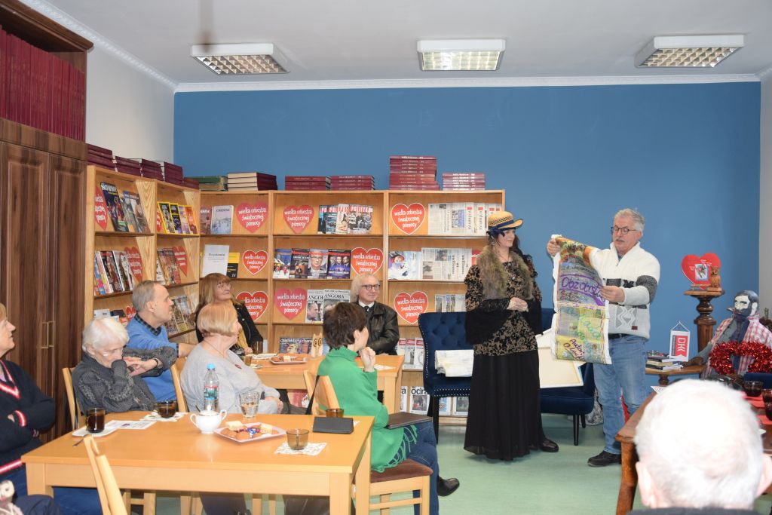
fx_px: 772
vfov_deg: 36.9
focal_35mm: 36
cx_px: 386
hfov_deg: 53.1
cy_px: 258
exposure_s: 1/80
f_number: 4.5
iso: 800
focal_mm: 24
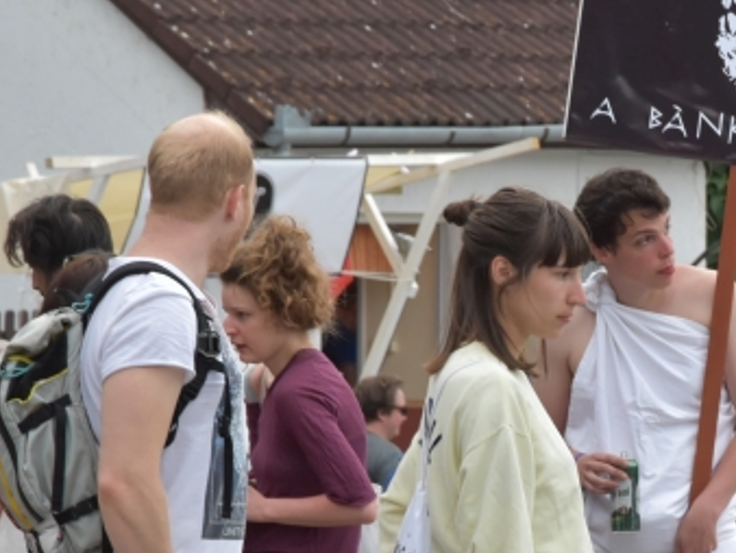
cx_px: 703
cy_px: 406
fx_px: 7620
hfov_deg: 5.5
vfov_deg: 4.2
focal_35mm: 358
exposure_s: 1/100
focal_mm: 105
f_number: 10
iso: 800
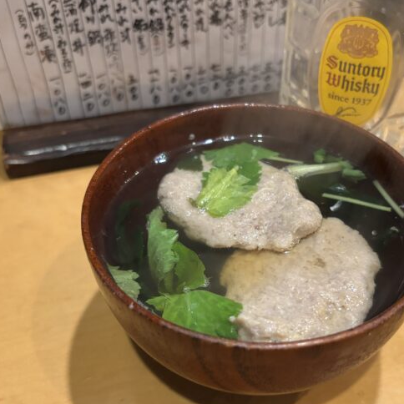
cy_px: 221
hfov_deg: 43.6
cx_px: 245
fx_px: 502
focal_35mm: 38
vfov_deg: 43.8
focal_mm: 5.96
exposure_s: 1/50
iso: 400
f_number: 1.6
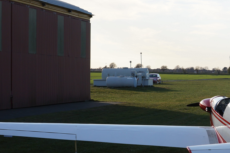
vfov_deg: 12.4
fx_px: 703
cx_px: 221
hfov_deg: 18.2
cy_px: 132
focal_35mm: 110
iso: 100
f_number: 5
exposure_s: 1/500
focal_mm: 27
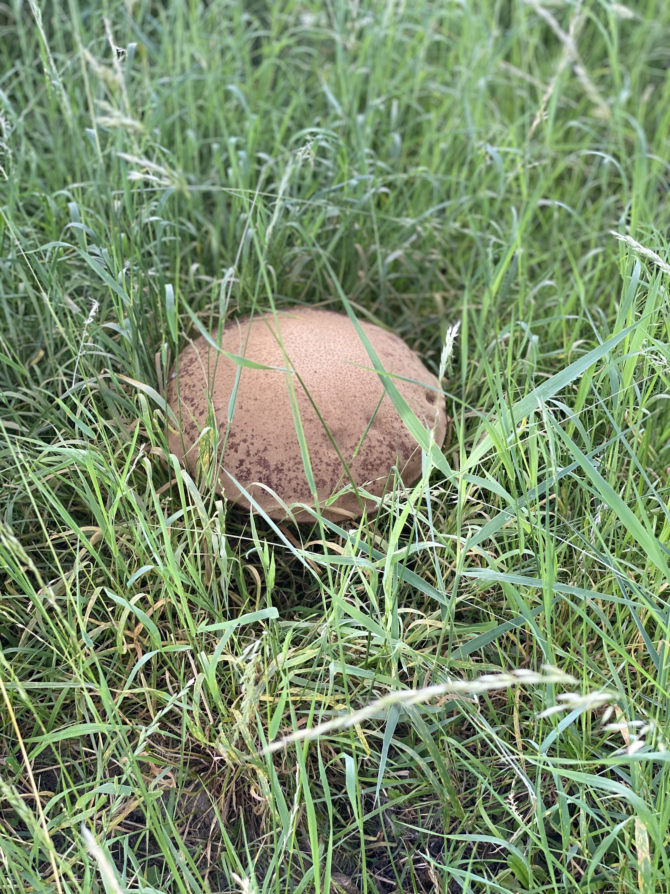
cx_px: 335
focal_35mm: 52
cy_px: 447
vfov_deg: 36.8
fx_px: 1342
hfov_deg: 28.0
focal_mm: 6
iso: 40
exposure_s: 1/122
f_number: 2
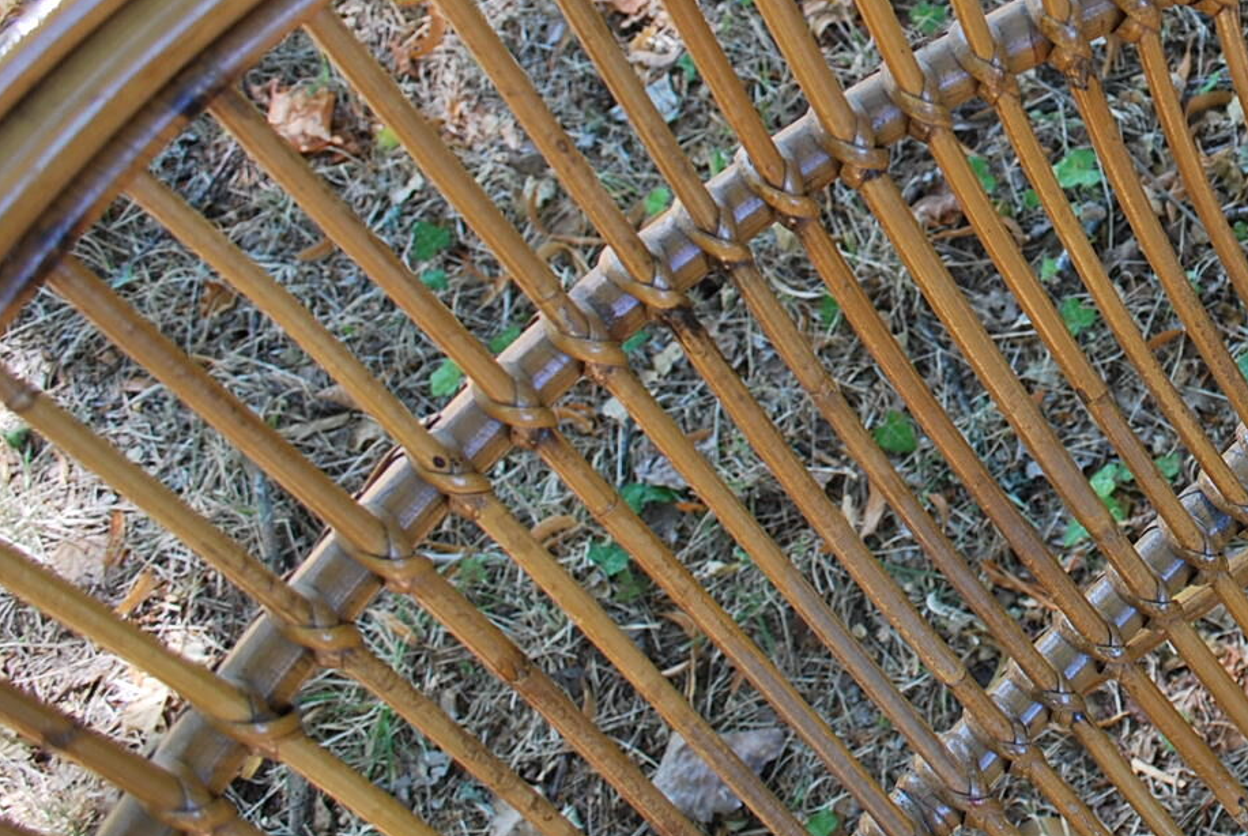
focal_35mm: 57
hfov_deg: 32.0
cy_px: 157
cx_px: 1271
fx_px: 1979
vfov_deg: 23.5
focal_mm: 18
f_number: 4.5
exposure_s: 1/80
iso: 200
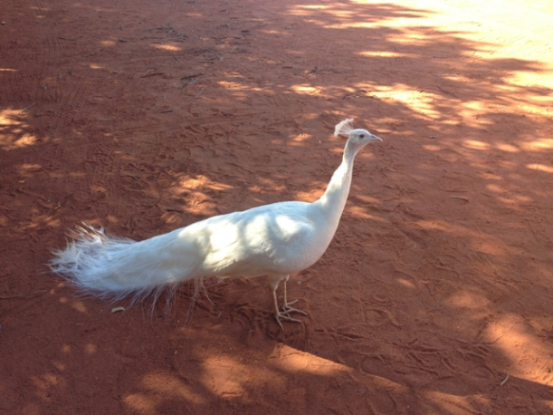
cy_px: 208
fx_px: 559
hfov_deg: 52.6
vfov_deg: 40.7
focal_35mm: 35
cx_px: 276
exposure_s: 1/219
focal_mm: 4.28
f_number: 2.4
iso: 50
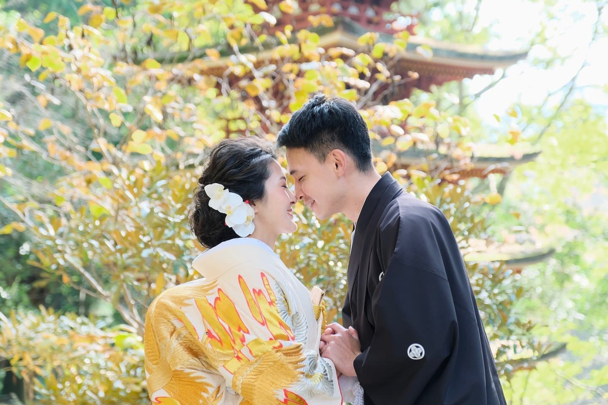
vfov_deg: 16.5
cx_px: 304
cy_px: 202
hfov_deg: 24.5
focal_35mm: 83
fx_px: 1402
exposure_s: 1/100
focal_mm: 55
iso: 800
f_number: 3.6
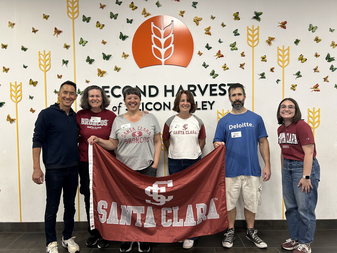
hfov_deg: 67.3
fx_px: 253
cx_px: 168
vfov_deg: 53.1
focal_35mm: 26
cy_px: 126
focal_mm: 5.7
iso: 125
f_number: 1.5
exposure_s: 1/60
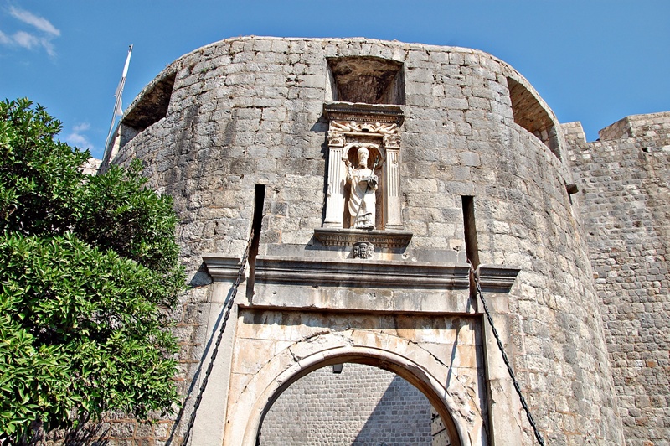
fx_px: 1116
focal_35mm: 60
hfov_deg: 33.4
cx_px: 335
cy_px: 223
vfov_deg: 22.6
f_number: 10
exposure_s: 1/400
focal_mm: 40
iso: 200
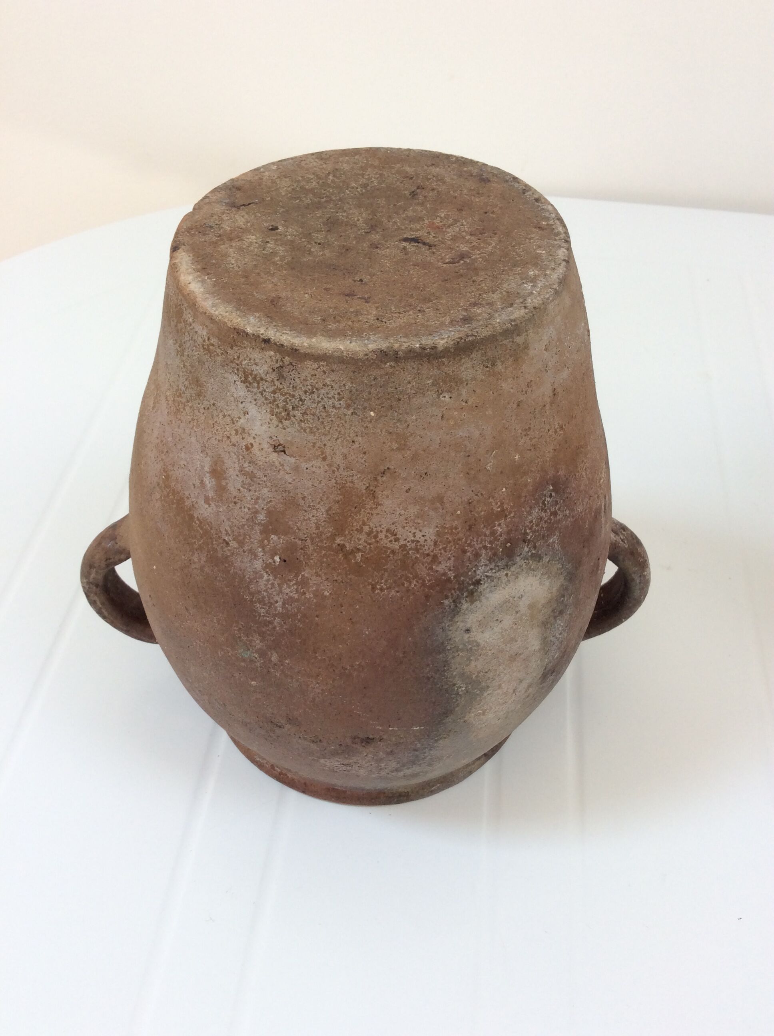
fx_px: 957
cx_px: 387
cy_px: 518
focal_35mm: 32
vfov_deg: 56.9
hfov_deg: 44.1
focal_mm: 3.3
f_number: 2.4
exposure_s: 1/100
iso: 40
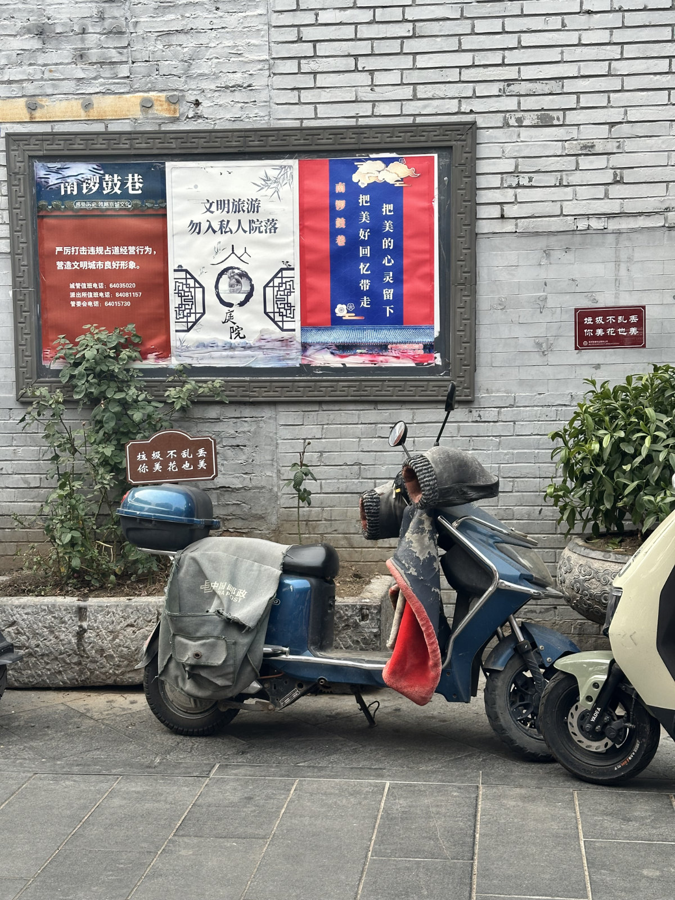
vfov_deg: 39.7
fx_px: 1248
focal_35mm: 48
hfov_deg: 30.3
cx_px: 338
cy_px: 450
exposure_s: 1/623
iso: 64
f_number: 1.8
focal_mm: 6.9
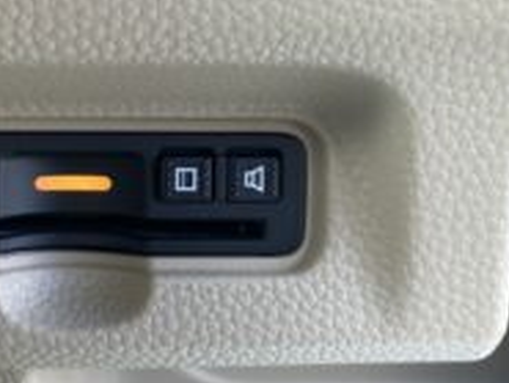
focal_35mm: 53
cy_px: 161
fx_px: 780
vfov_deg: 27.5
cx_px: 52
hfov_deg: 34.2
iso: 80
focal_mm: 3.99
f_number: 1.8
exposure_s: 1/100
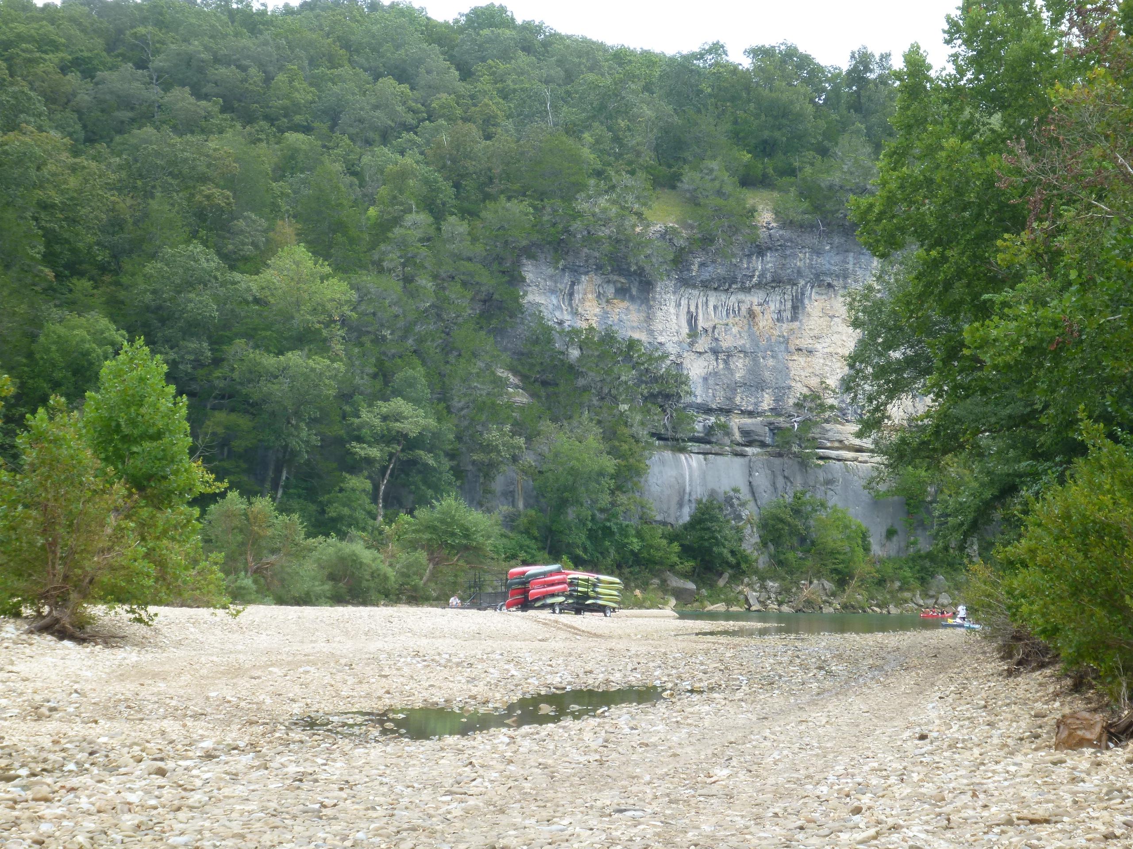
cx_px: 566
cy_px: 424
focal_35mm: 71
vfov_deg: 20.7
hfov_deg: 27.4
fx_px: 2324
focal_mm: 12.6
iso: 100
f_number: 5.4
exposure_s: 1/80
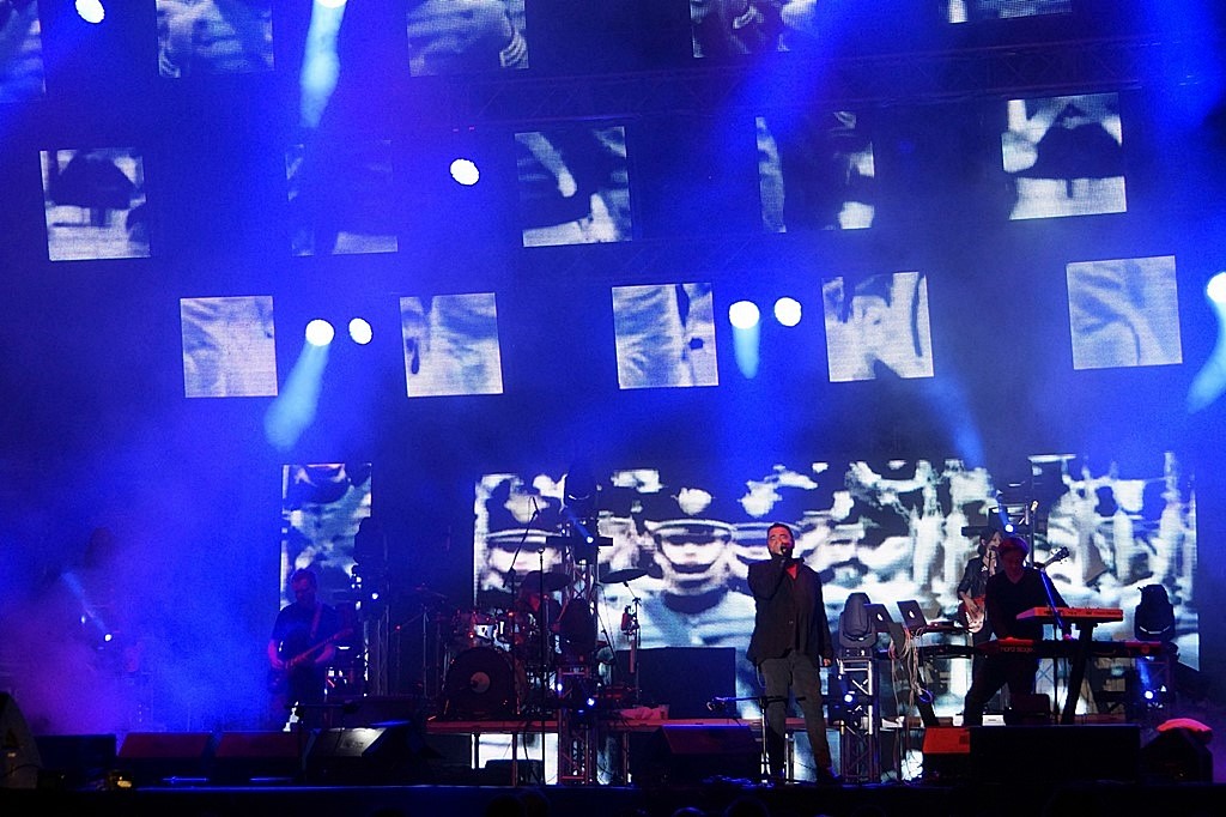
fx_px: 2809
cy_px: 408
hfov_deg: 24.6
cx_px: 613
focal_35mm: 82
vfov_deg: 16.5
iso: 1250
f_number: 4.5
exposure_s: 1/125
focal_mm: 55
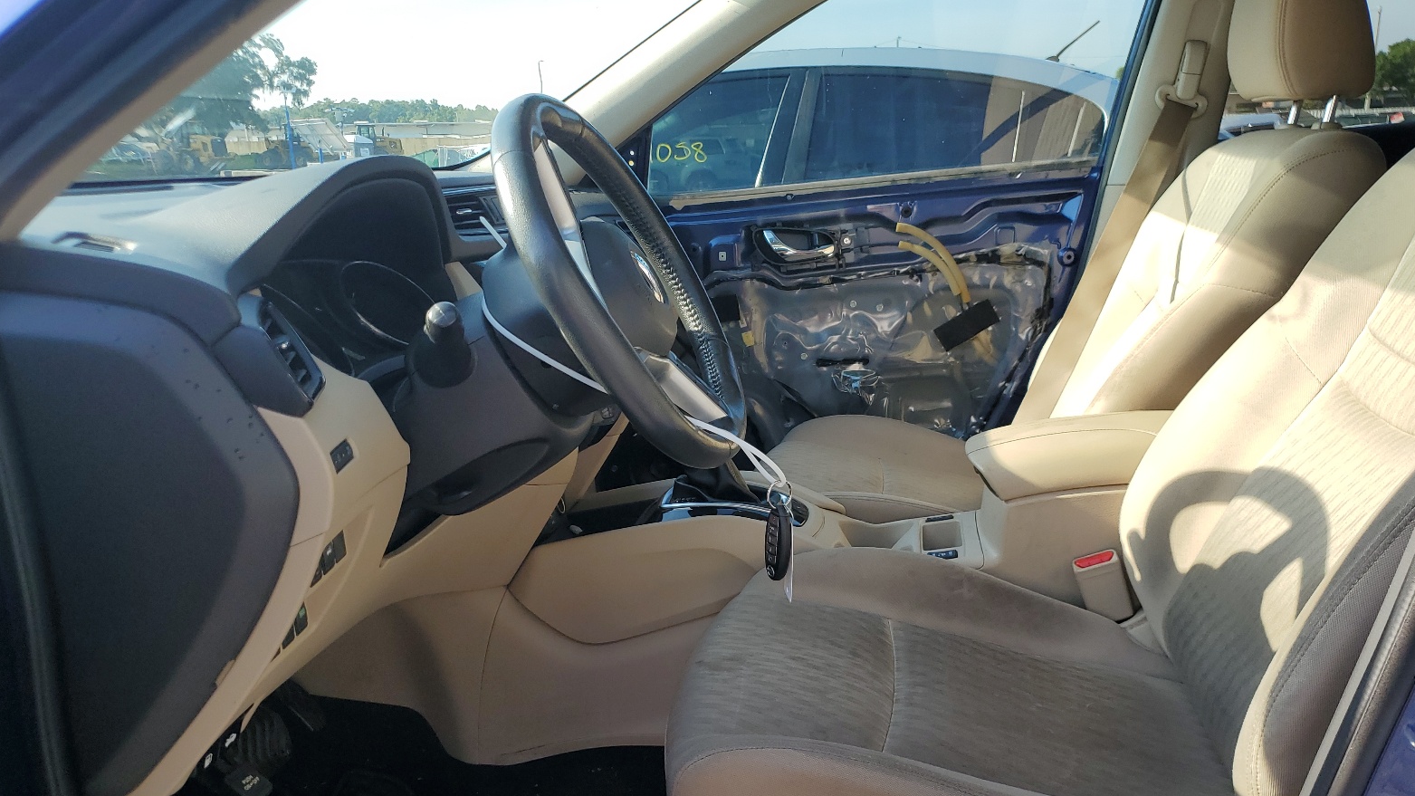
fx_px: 1088
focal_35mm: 29
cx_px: 717
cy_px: 500
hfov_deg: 66.1
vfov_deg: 39.9
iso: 50
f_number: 1.5
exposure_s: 1/588
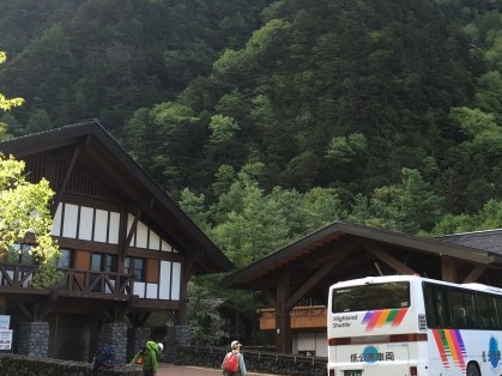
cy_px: 197
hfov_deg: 41.5
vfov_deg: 32.2
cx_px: 340
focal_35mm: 45
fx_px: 652
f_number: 2.2
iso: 25
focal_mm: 4.15
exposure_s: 1/120
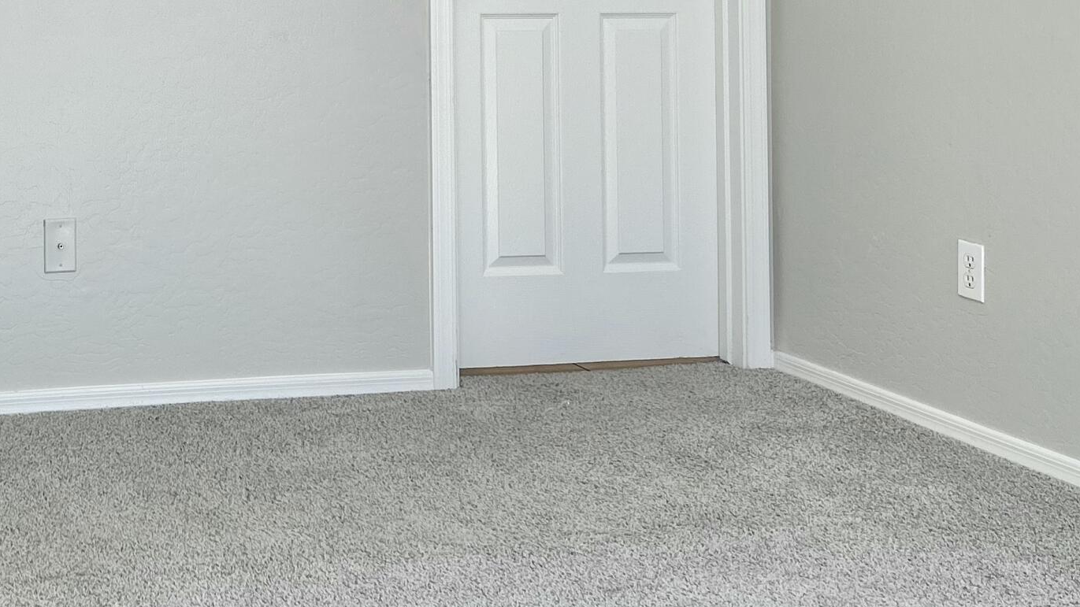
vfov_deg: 18.5
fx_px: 1775
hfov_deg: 32.0
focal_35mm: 62
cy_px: -109
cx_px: 84
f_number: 1.5
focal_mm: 5.7
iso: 32
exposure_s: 1/134
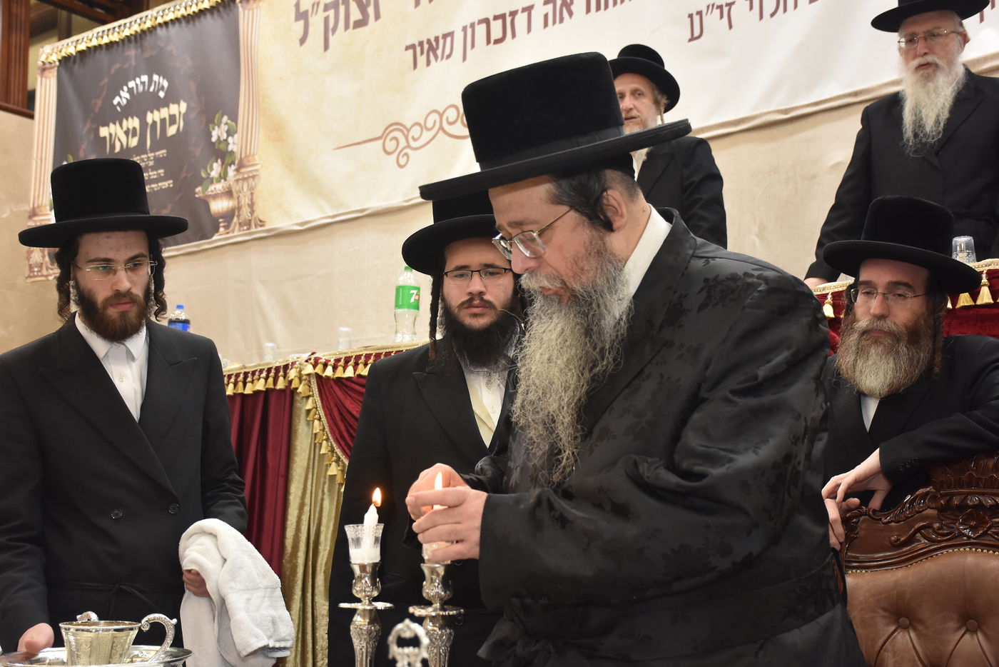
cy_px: 334
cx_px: 500
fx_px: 1332
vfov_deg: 28.1
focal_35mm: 48
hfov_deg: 41.1
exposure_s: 1/80
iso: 1000
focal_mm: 32
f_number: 5.6
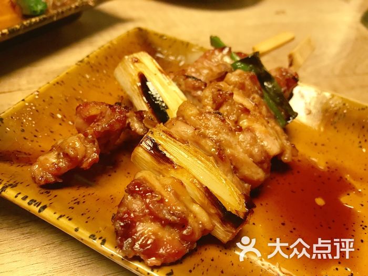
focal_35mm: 28
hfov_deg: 63.4
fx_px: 298
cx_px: 184
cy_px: 138
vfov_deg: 49.7
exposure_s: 1/17
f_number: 1.8
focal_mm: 3.99
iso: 50
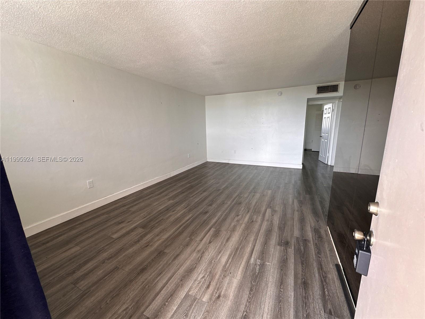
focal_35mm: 14
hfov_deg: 102.1
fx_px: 172
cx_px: 212
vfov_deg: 85.7
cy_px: 160
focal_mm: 2.22
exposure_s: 1/99
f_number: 2.2
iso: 64
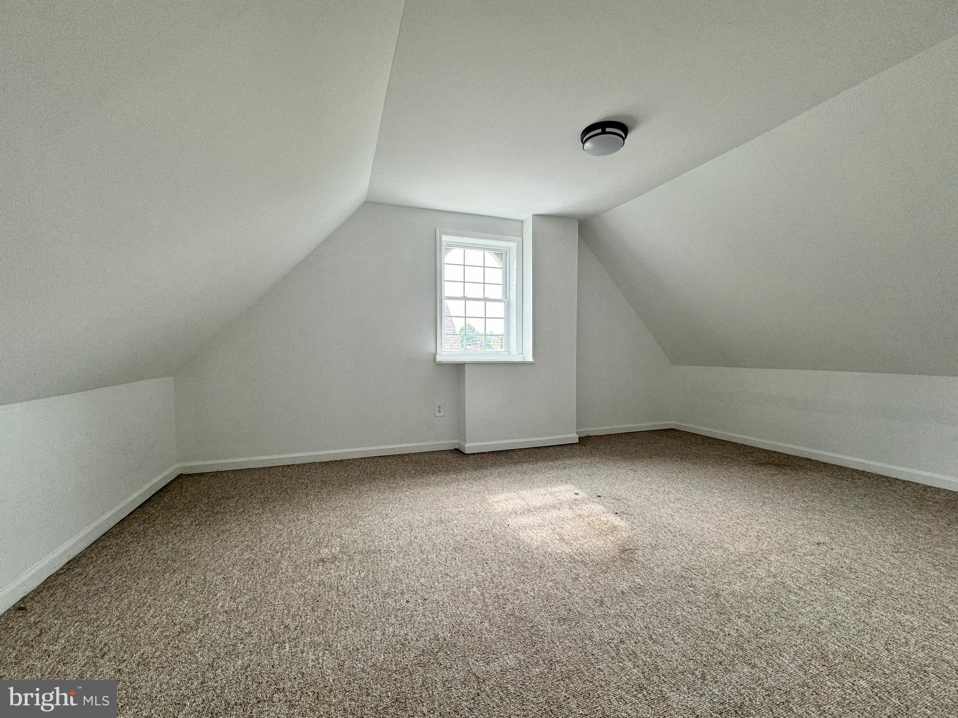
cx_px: 479
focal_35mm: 14
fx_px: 387
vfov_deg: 85.7
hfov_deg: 102.1
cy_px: 359
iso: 100
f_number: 2.2
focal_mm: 2.22
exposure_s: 1/99
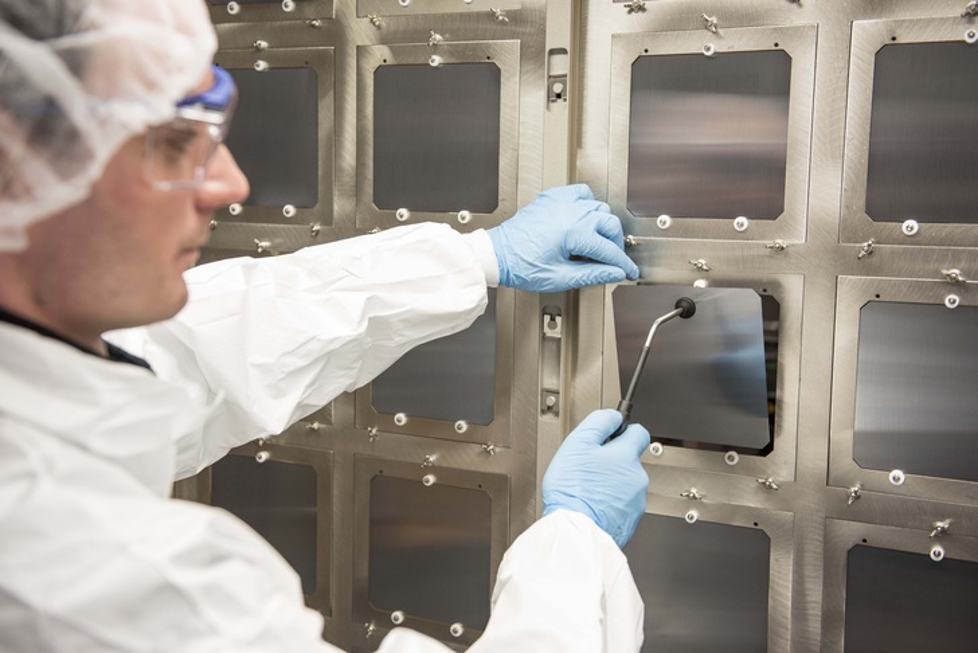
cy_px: 326
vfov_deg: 29.9
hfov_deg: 43.6
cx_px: 489
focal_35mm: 45
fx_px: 1223
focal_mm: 45
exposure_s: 1/125
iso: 1000
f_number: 4
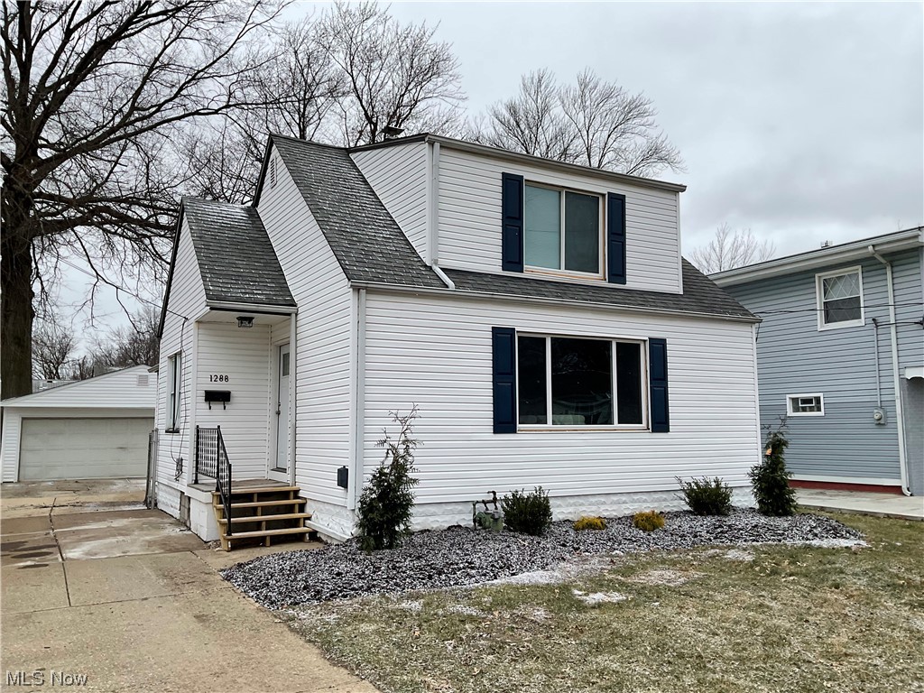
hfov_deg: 61.7
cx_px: 462
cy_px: 346
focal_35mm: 29
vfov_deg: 48.2
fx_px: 774
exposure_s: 1/362
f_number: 1.8
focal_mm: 3
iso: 16
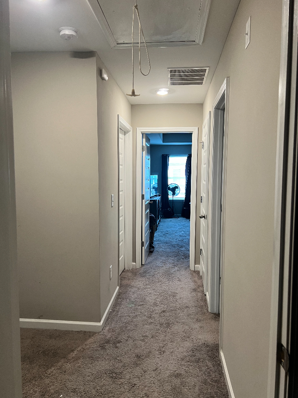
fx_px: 298
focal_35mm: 26
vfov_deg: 67.3
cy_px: 199
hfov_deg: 53.1
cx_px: 149
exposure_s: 1/60
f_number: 1.5
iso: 125
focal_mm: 5.7
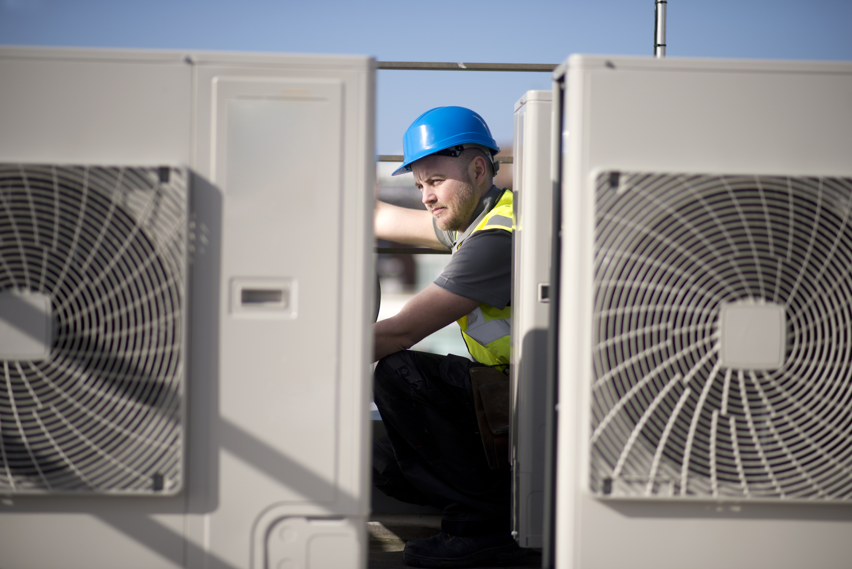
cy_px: 284
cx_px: 426
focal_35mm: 85
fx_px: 2012
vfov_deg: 16.1
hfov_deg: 23.9
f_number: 1.8
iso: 100
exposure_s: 1/5000
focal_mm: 85
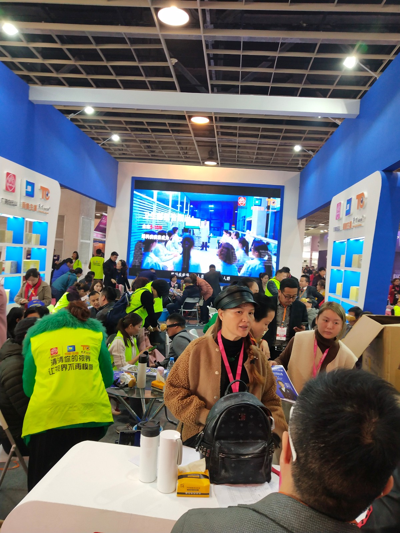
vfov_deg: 60.0
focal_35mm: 30
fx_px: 462
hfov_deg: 46.8
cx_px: 200
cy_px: 266
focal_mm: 3.95
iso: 176
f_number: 1.8
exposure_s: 1/50
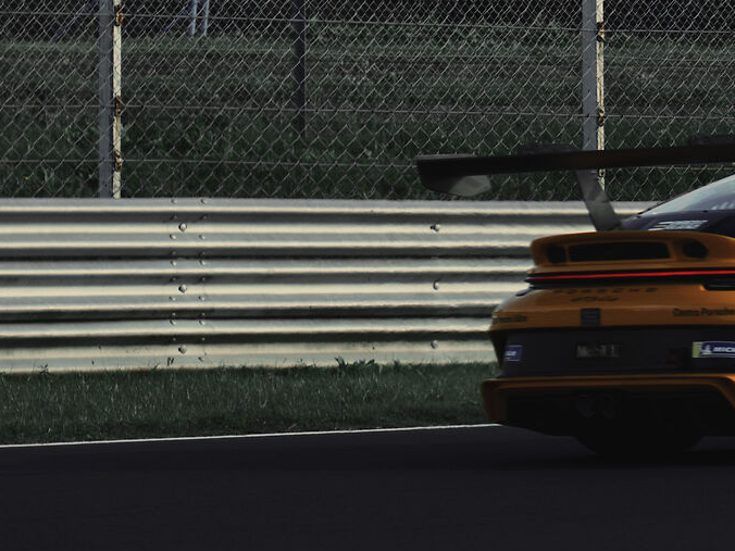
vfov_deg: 5.2
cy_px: 264
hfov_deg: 6.9
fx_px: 6094
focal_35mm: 287
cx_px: 839
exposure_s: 1/4000
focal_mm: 56
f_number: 2
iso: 100
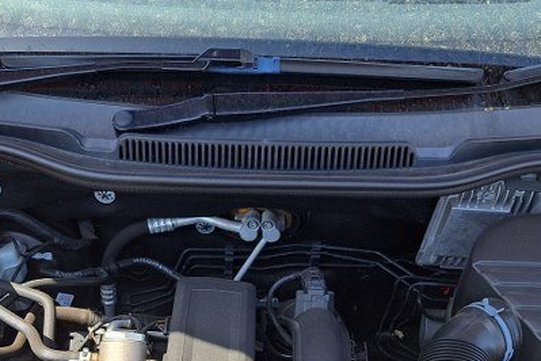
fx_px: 751
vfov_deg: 25.8
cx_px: 251
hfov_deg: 39.6
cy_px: 353
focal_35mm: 50
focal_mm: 5.23
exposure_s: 1/412
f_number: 1.8
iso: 50
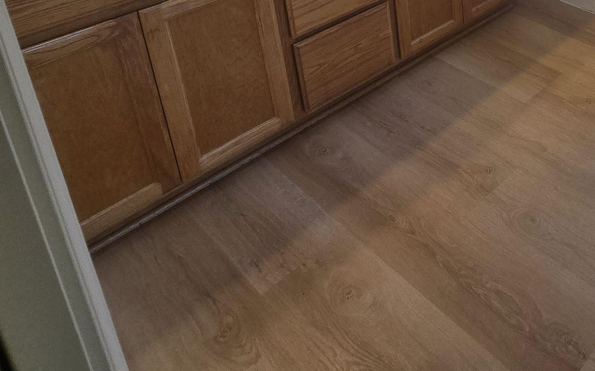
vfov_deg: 30.7
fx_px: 503
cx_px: 642
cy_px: -125
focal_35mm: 31
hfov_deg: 46.6
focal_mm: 2.2
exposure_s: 1/120
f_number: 2.2
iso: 64
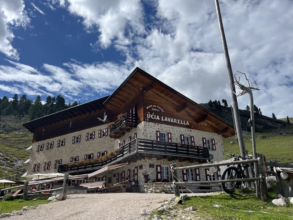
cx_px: 146
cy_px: 110
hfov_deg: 67.3
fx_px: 220
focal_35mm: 26
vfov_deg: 53.1
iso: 50
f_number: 1.6
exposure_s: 1/7353
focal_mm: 5.1
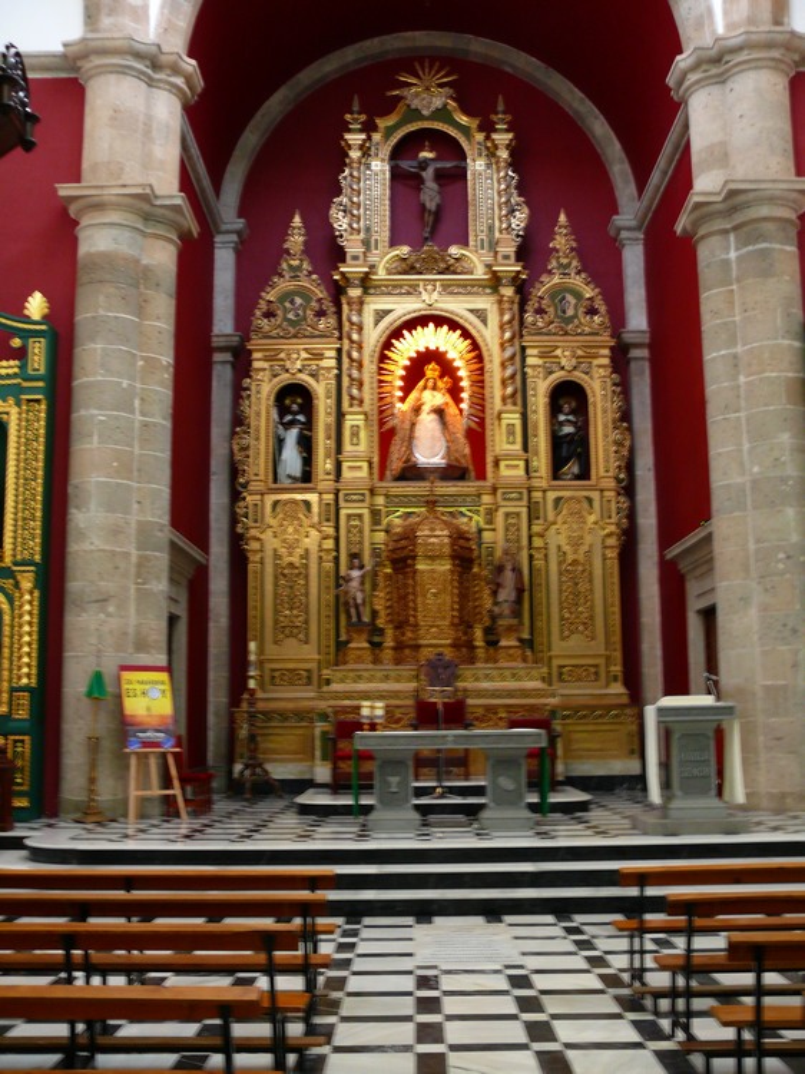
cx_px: 402
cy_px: 537
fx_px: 1179
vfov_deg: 49.0
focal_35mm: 38
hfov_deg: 37.7
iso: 200
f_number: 2.8
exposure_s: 1/4
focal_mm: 8.1
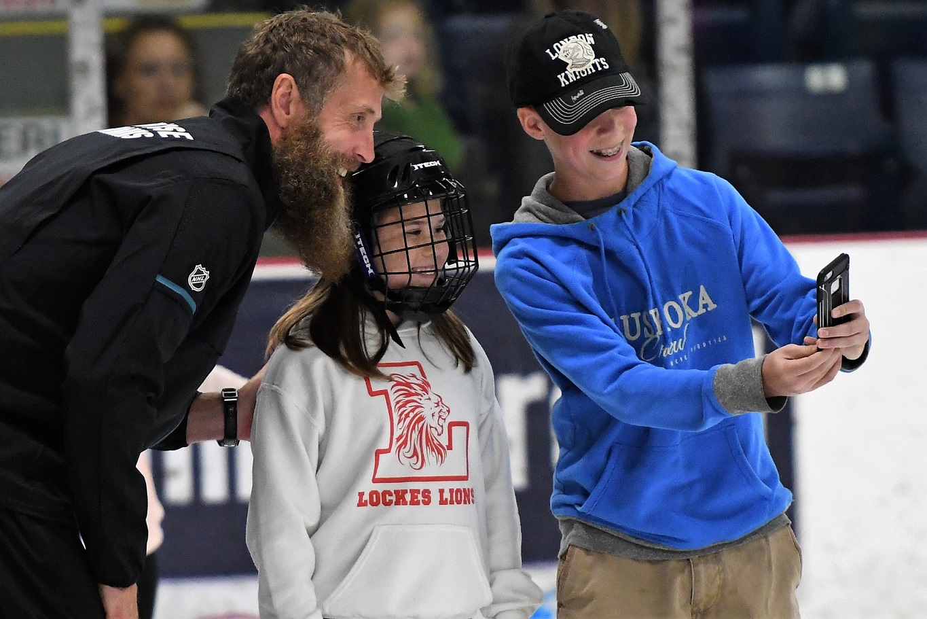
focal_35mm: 292
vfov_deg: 4.7
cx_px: 464
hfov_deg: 7.0
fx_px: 7534
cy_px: 310
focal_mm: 195
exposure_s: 1/1000
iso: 3200
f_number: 2.8
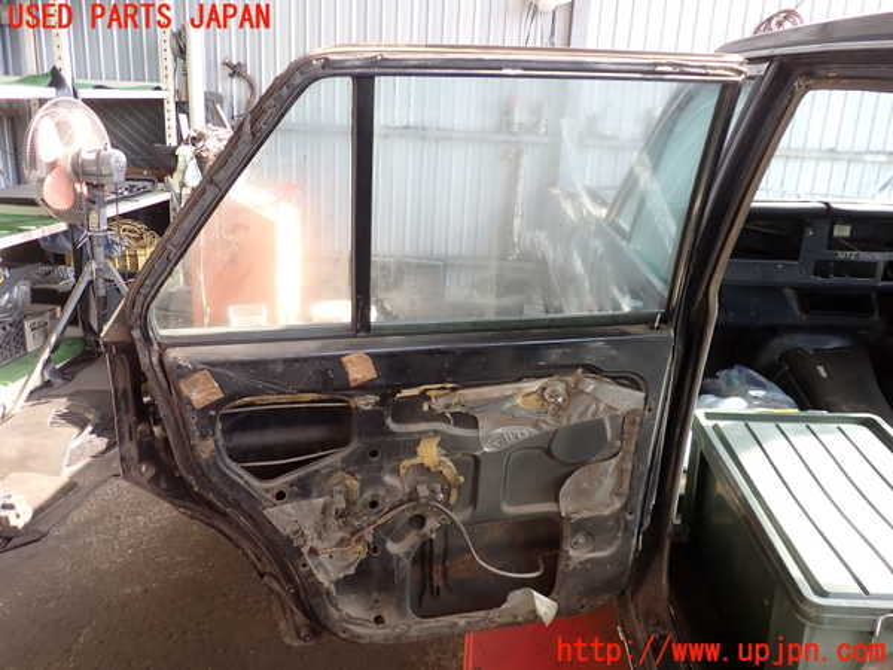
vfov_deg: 46.8
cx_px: 446
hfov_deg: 60.0
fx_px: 774
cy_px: 335
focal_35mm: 30
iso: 100
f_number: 2.3
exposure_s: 1/80
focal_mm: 5.4
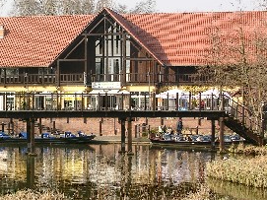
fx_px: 902
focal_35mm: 117
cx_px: 53
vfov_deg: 12.7
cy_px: 98
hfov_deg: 16.7
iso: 50
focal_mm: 13.7
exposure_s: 1/114
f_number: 6.2
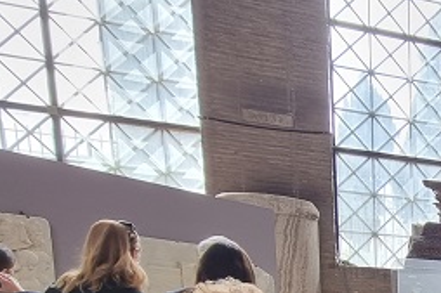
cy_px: 427
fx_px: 526
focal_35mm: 43
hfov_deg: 32.6
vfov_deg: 24.8
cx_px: 588
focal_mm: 2.2
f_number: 2.2
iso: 50
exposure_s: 1/50
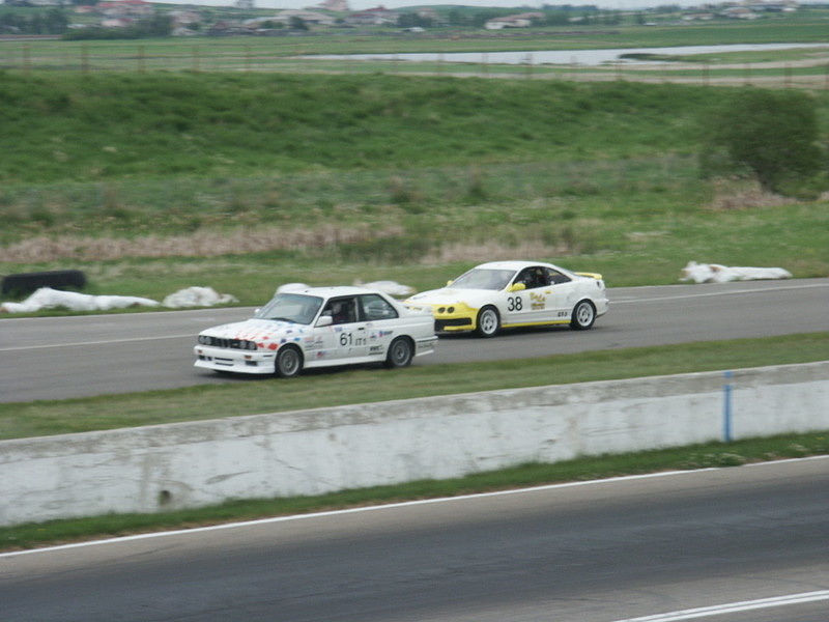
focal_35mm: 200
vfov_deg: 7.4
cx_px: 414
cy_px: 311
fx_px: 4790
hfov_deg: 9.9
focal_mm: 50.69
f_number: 8
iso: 100
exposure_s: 1/180
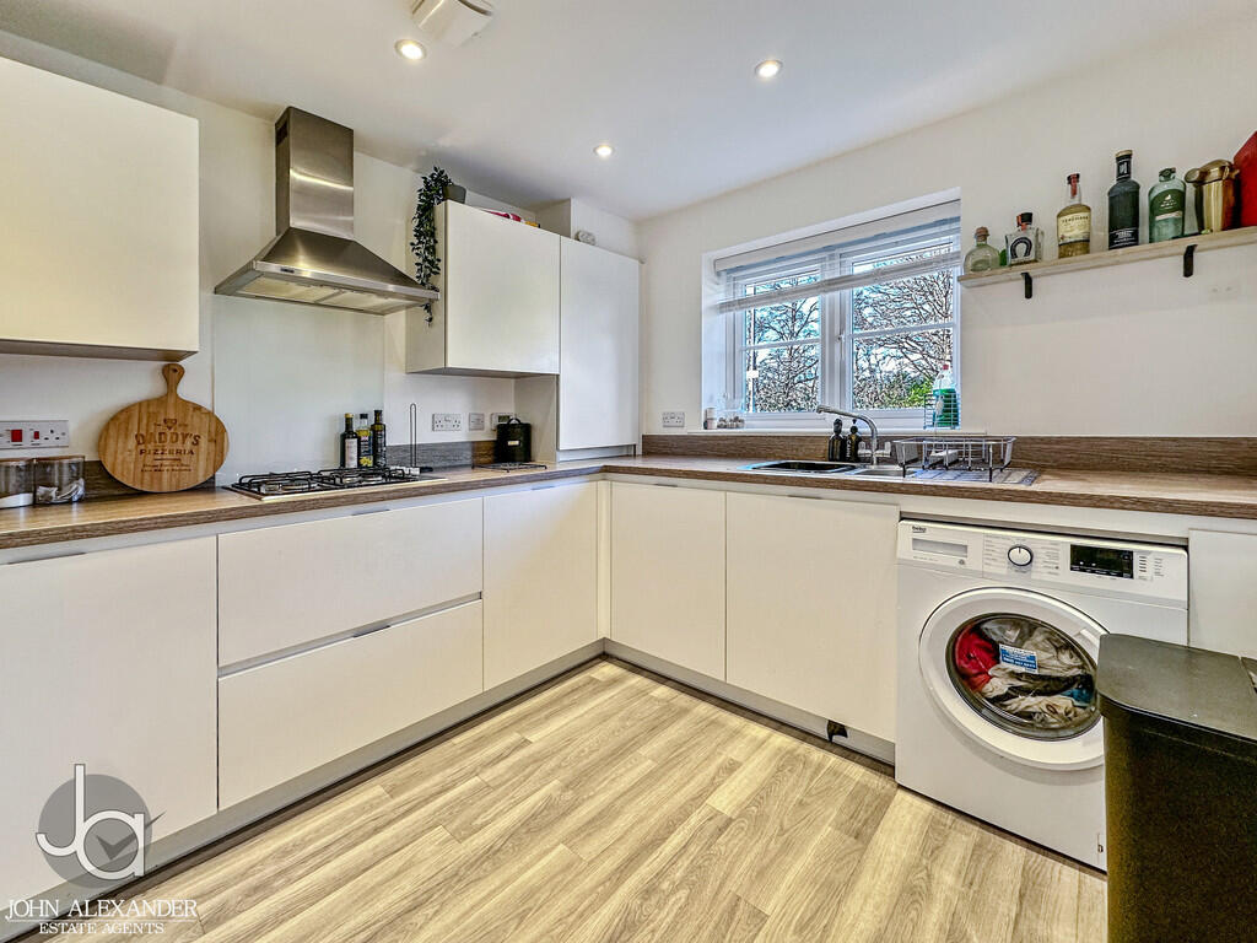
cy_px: 472
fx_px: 508
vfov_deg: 85.7
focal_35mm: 14
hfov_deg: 102.1
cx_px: 628
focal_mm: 2.22
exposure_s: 1/100
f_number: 2.2
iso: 100
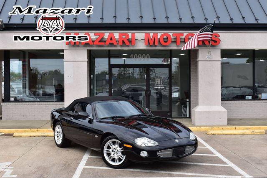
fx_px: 345
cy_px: 89
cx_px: 134
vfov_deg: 28.9
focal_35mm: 46
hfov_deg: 42.3
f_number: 11
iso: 400
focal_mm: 31
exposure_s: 1/400
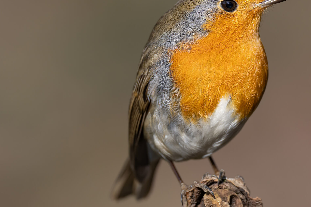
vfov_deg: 0.7
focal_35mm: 1878
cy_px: 76
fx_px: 16219
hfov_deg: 1.1
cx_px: 233
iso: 320
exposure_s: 1/320
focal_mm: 1200
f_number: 10
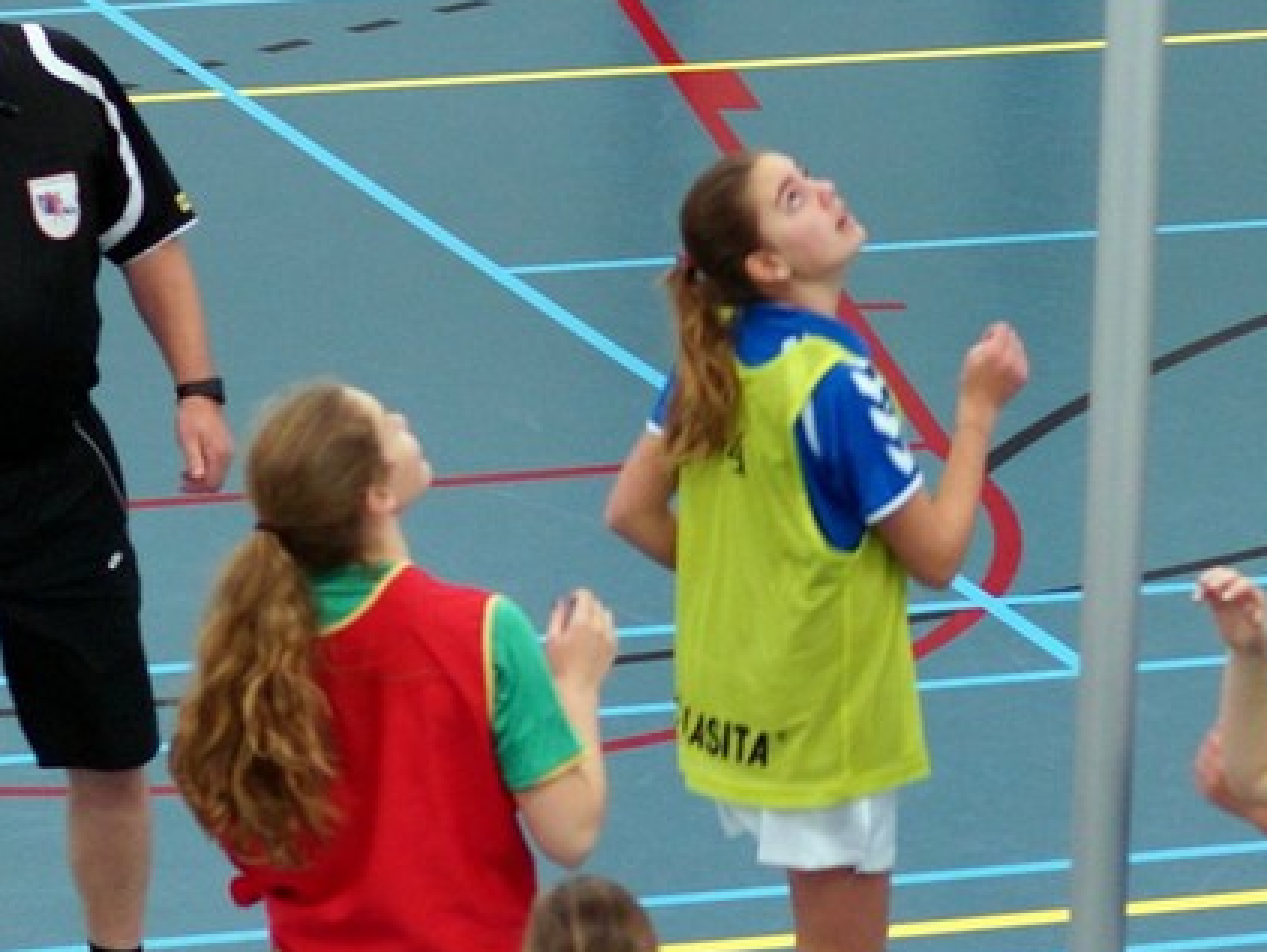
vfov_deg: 8.5
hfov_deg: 11.3
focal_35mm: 175
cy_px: 144
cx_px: 781
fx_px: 6409
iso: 400
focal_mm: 50
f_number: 2.5
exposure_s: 1/160
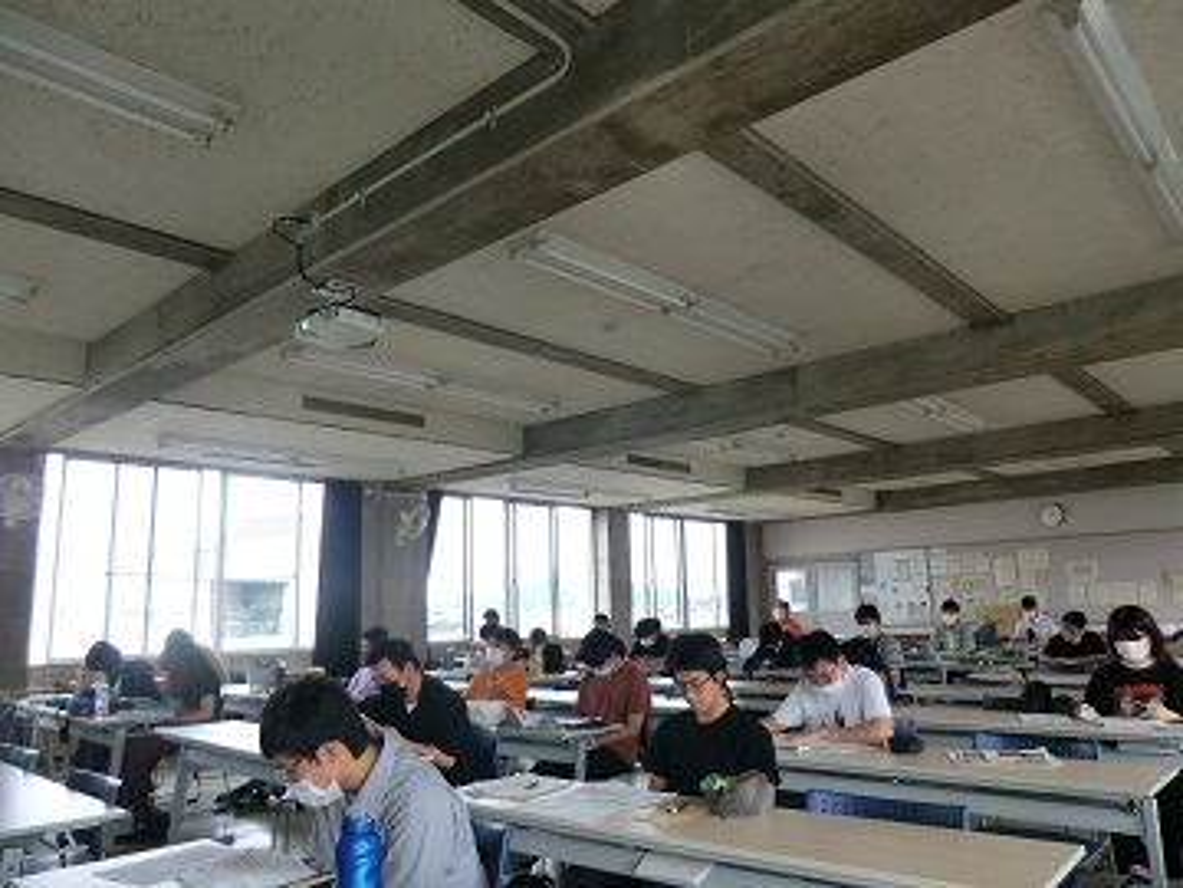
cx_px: 592
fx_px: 820
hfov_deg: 71.6
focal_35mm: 24
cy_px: 444
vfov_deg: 56.8
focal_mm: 4.3
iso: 125
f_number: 3.2
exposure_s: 1/60
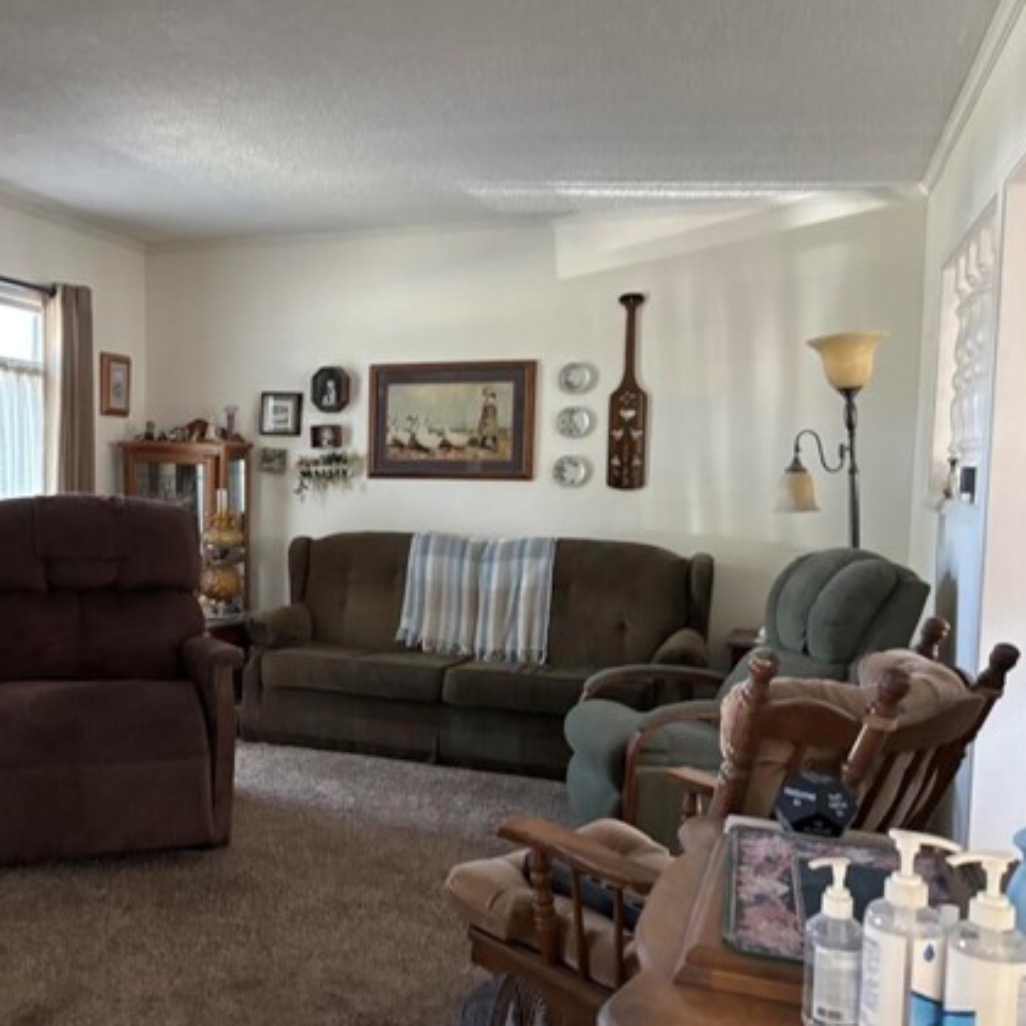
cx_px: 254
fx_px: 1174
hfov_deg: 45.5
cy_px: 525
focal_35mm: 35
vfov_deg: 47.2
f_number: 1.6
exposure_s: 1/40
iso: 400
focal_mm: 5.96
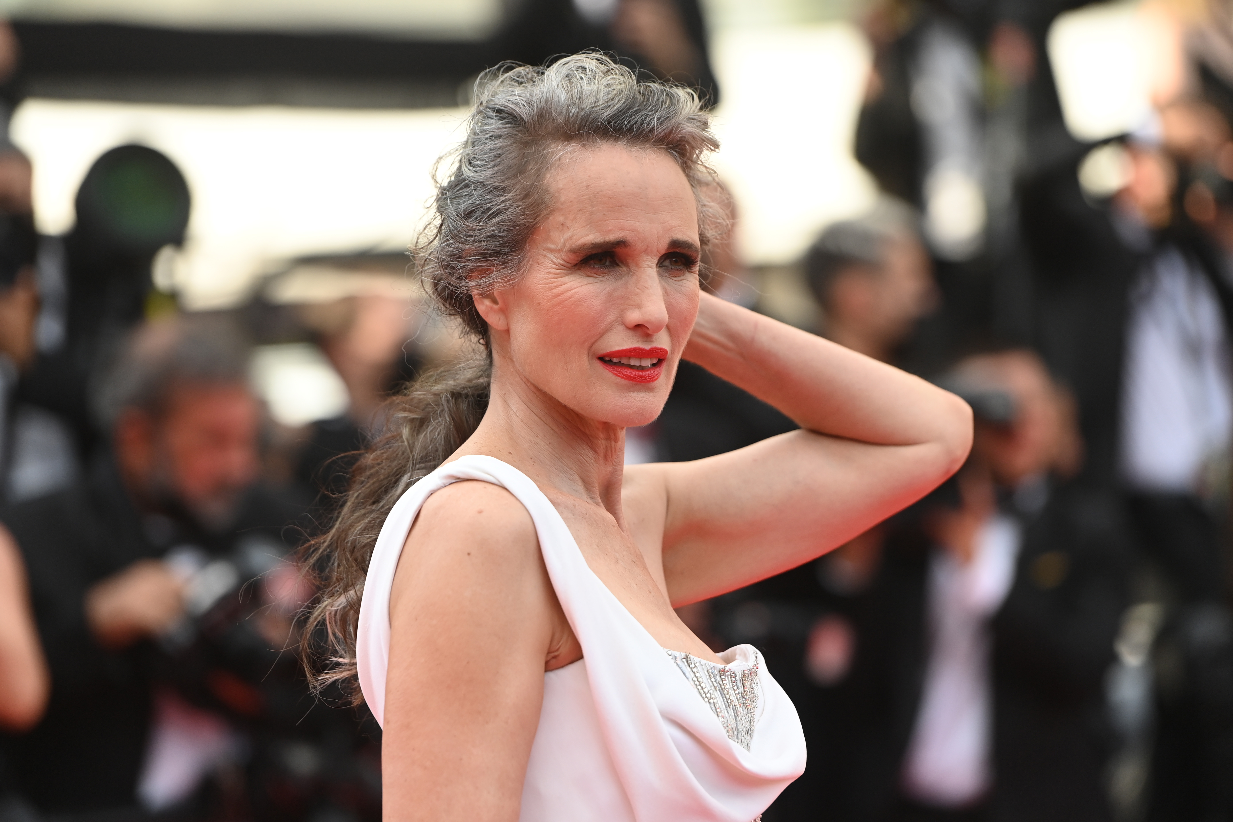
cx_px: 616
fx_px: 6507
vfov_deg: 7.2
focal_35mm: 190
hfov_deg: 10.8
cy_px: 411
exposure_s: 1/1250
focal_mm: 190
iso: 800
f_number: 4
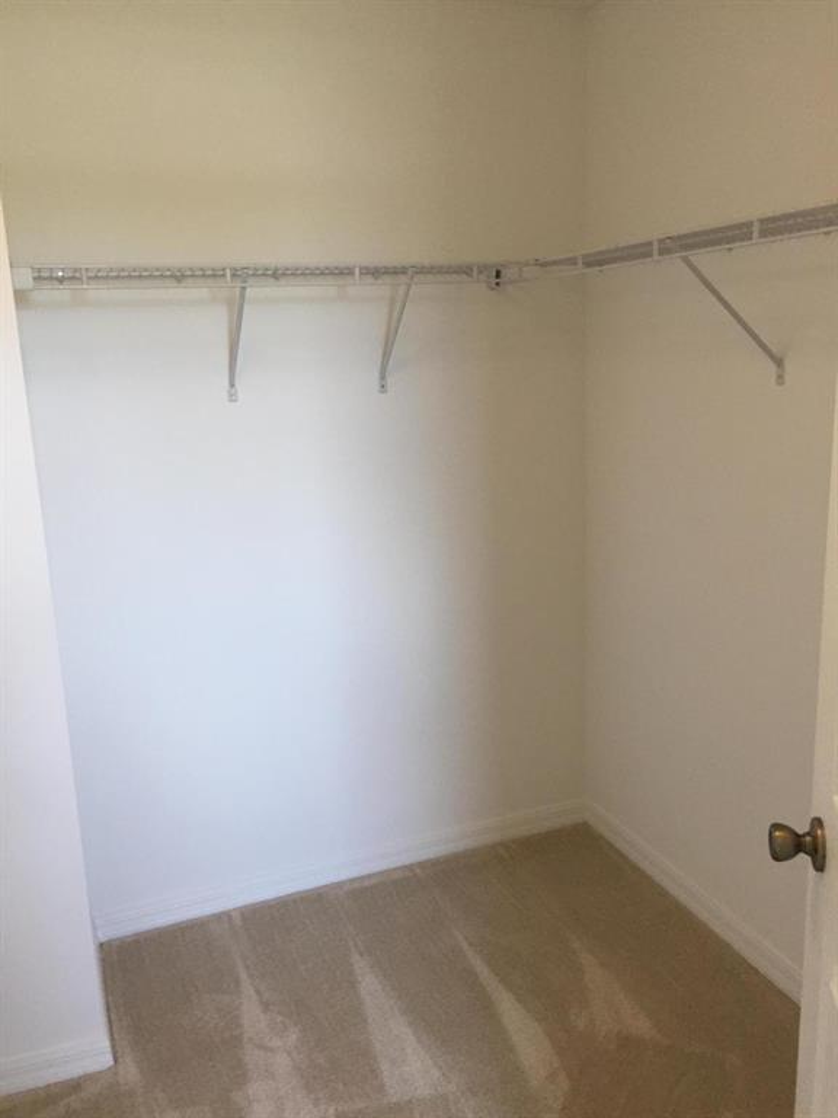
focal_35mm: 29
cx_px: 419
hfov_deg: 48.2
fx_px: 936
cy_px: 559
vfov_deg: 61.7
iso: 50
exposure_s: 1/30
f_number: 2.2
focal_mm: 4.15
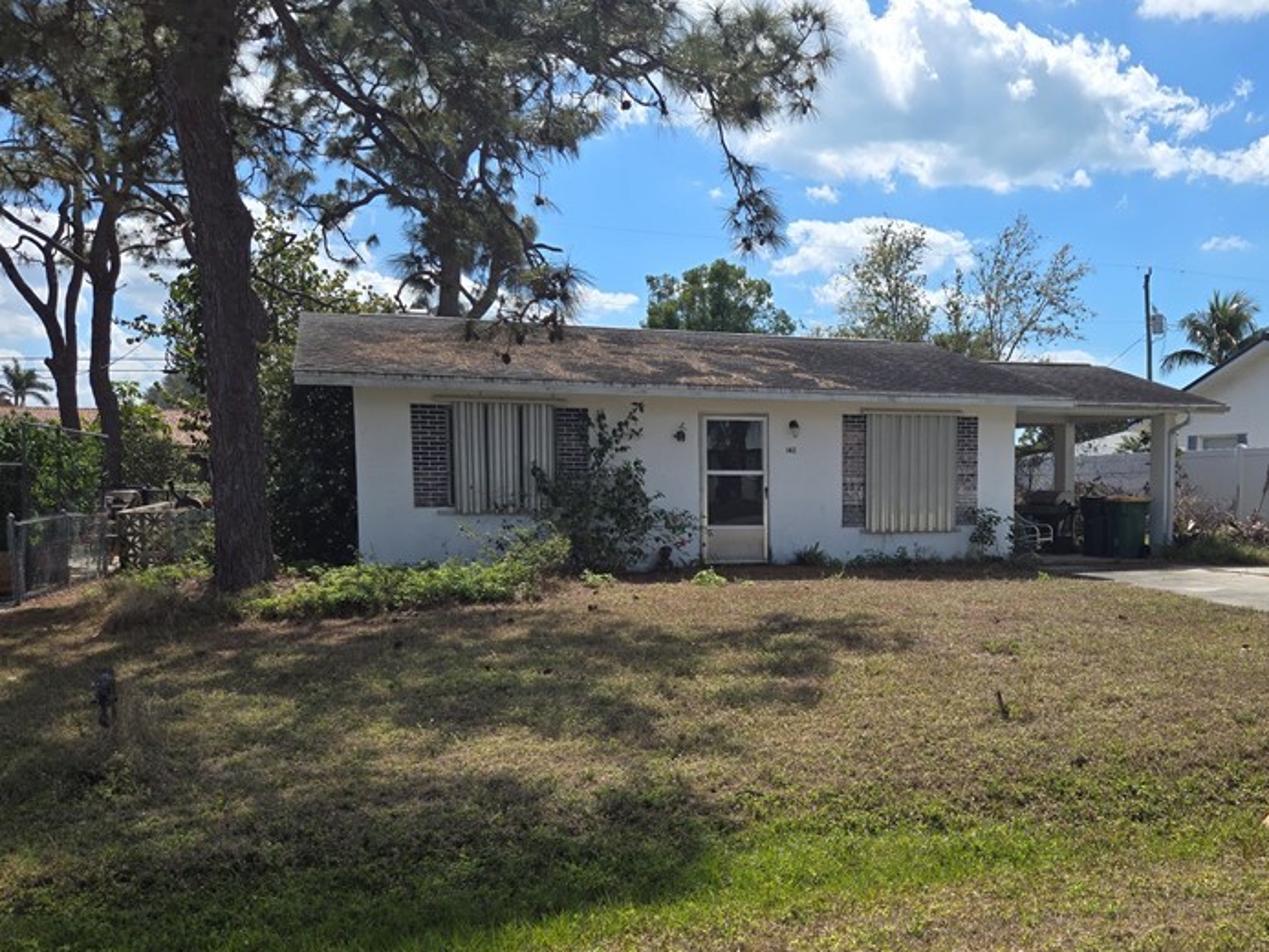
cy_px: 580
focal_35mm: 34
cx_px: 850
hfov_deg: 52.9
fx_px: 1247
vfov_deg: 41.6
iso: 25
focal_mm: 5.4
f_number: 1.8
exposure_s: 1/2404
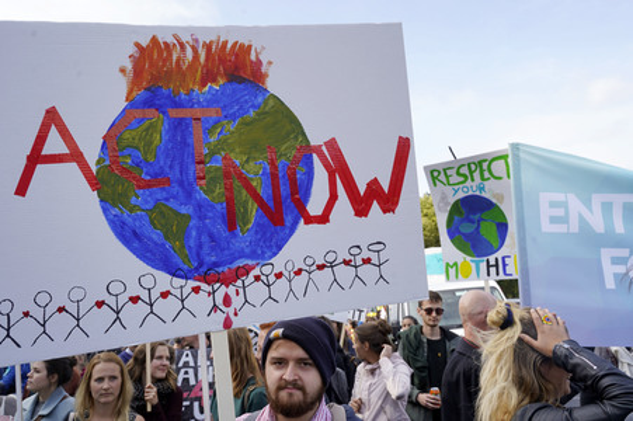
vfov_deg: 44.9
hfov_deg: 63.7
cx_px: 316
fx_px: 510
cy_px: 210
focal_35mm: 29
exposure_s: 1/125
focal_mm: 29
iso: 160
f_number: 9
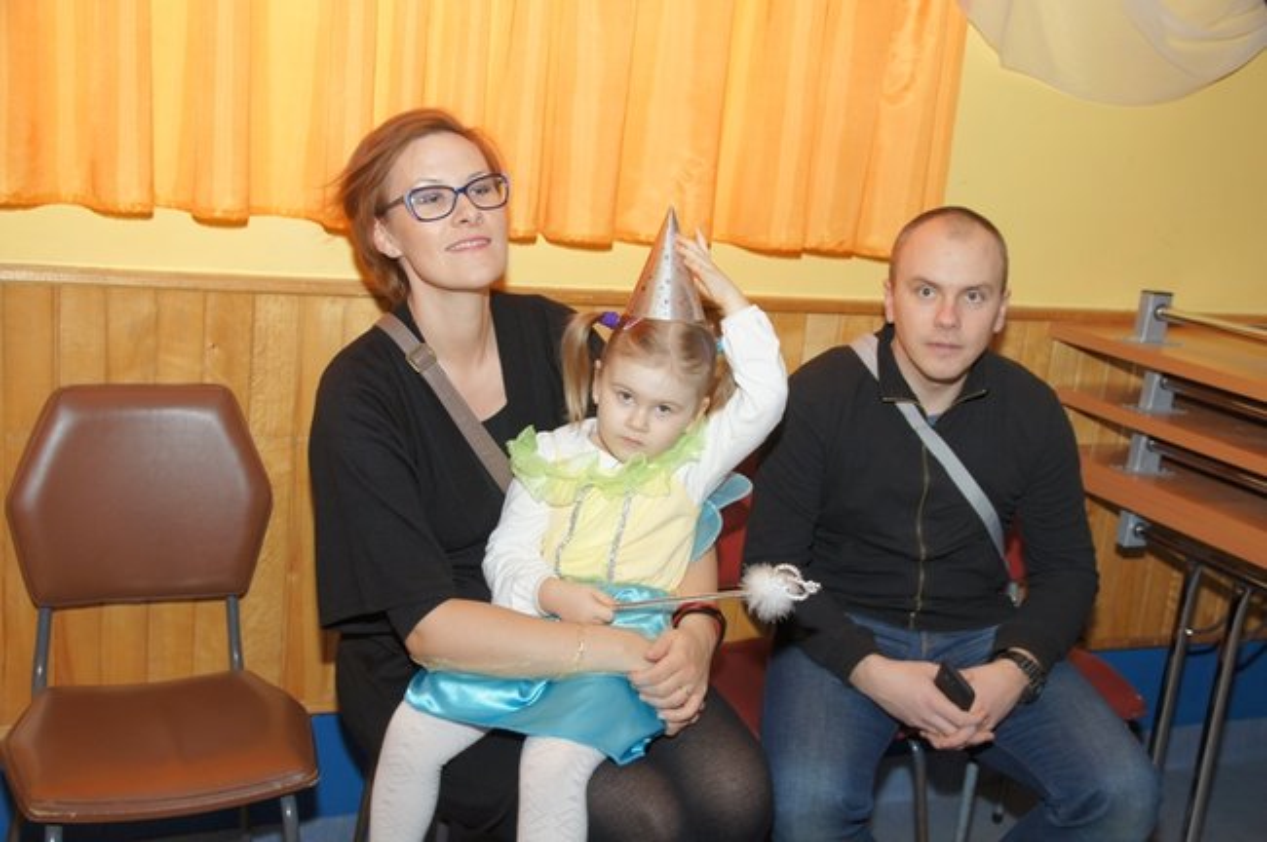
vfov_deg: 34.1
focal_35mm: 39
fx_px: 1371
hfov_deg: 49.6
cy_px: 421
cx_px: 634
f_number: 4.5
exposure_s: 1/60
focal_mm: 26
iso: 200
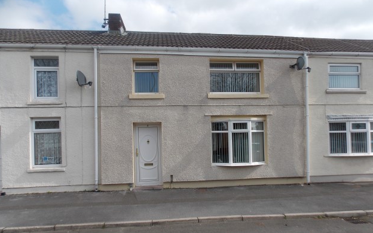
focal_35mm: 25
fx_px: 254
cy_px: 136
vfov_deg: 49.1
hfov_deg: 72.5
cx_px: 188
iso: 80
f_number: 3.1
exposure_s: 1/1000
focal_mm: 4
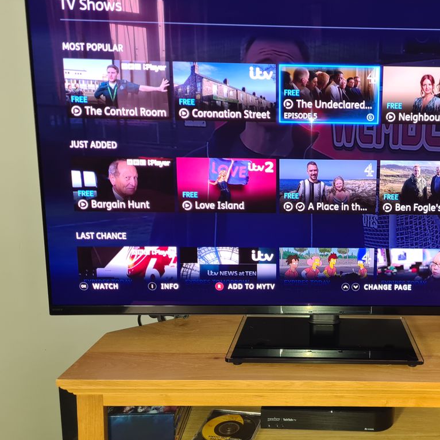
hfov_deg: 44.6
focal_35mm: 36
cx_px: 326
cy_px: 207
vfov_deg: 46.0
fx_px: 518
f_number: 1.8
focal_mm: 5.4
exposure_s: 1/50
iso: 250
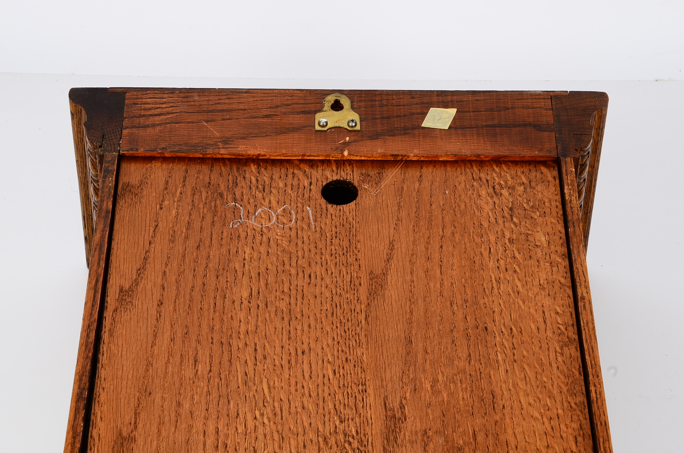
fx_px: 2133
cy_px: 226
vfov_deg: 12.1
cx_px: 342
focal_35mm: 112
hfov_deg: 18.2
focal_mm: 75
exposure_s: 1/160
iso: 100
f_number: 16
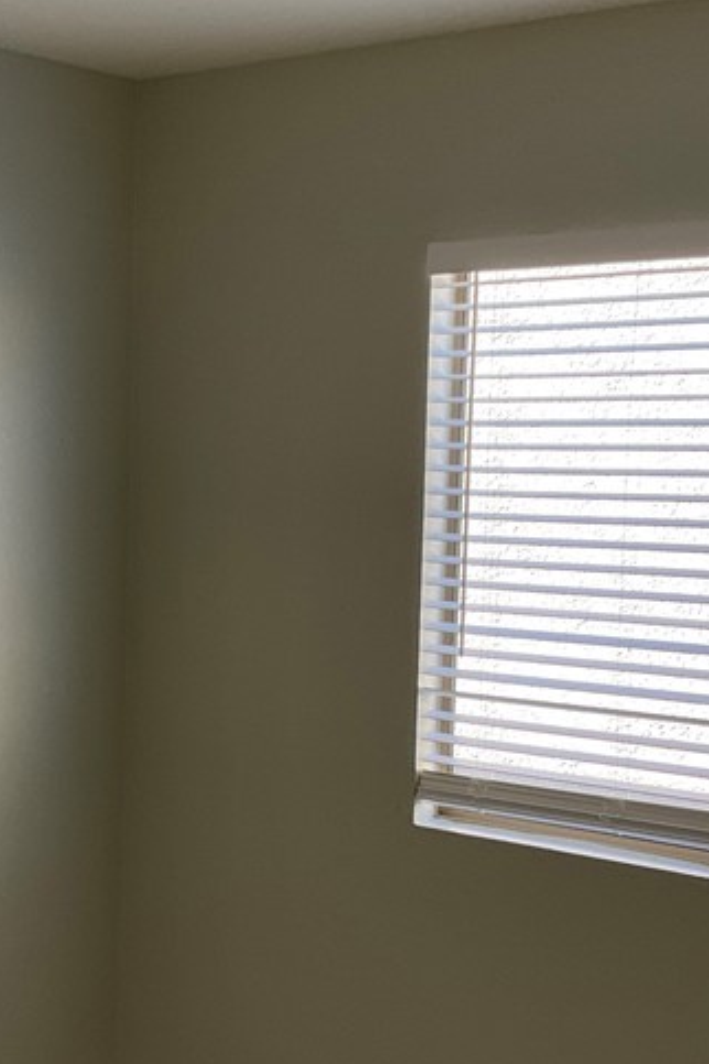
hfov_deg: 21.0
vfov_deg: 31.3
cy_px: 632
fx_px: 1891
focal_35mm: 64
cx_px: 161
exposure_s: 1/122
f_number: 1.8
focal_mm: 3
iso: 32
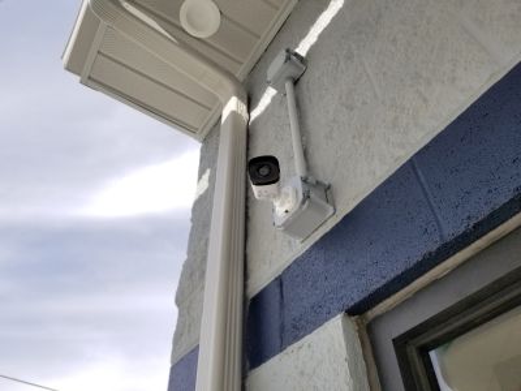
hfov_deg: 67.3
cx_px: 260
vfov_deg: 53.1
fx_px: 391
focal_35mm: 26
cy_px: 196
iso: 50
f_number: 1.7
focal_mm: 4.25
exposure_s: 1/1728
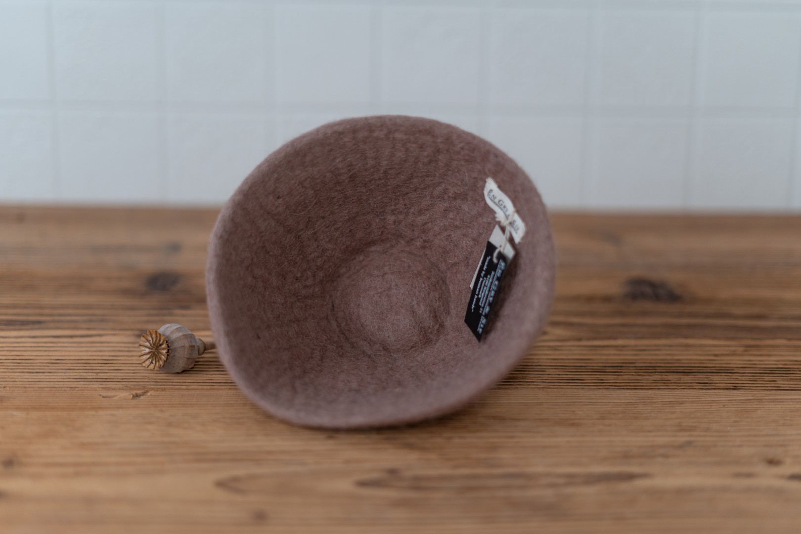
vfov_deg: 27.0
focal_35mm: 50
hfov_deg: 39.6
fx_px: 1112
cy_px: 267
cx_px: 400
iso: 200
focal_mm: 50
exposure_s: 1/500
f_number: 2
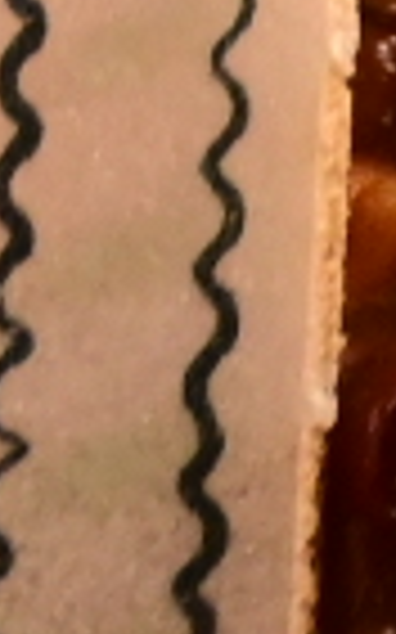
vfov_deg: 1.0
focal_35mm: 2101
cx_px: -2696
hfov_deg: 0.6
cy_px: -701
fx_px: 36316
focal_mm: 120
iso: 1600
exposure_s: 1/200
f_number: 5.3
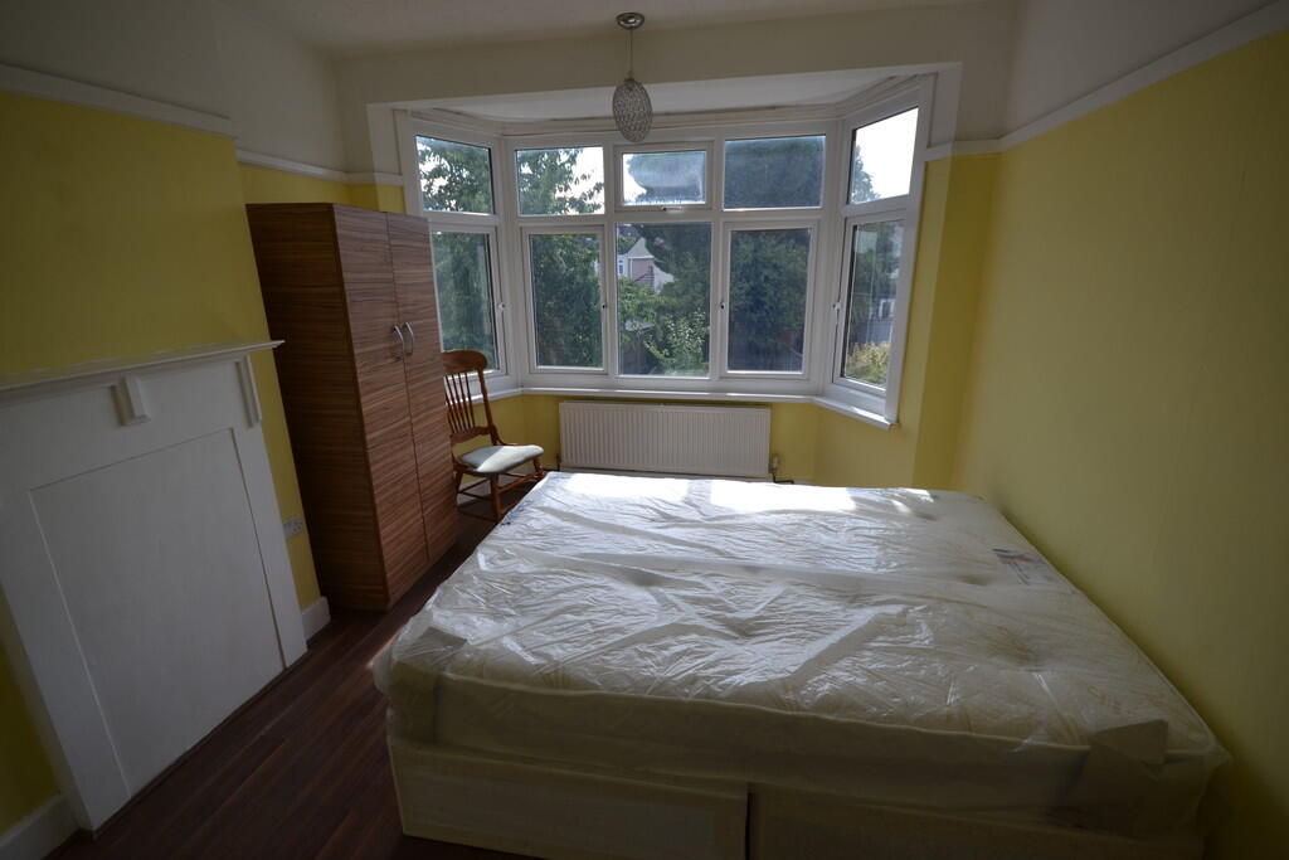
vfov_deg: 77.3
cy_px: 430
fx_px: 537
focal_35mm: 15
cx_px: 644
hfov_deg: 100.4
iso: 100
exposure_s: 1/125
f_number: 5.6
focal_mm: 10
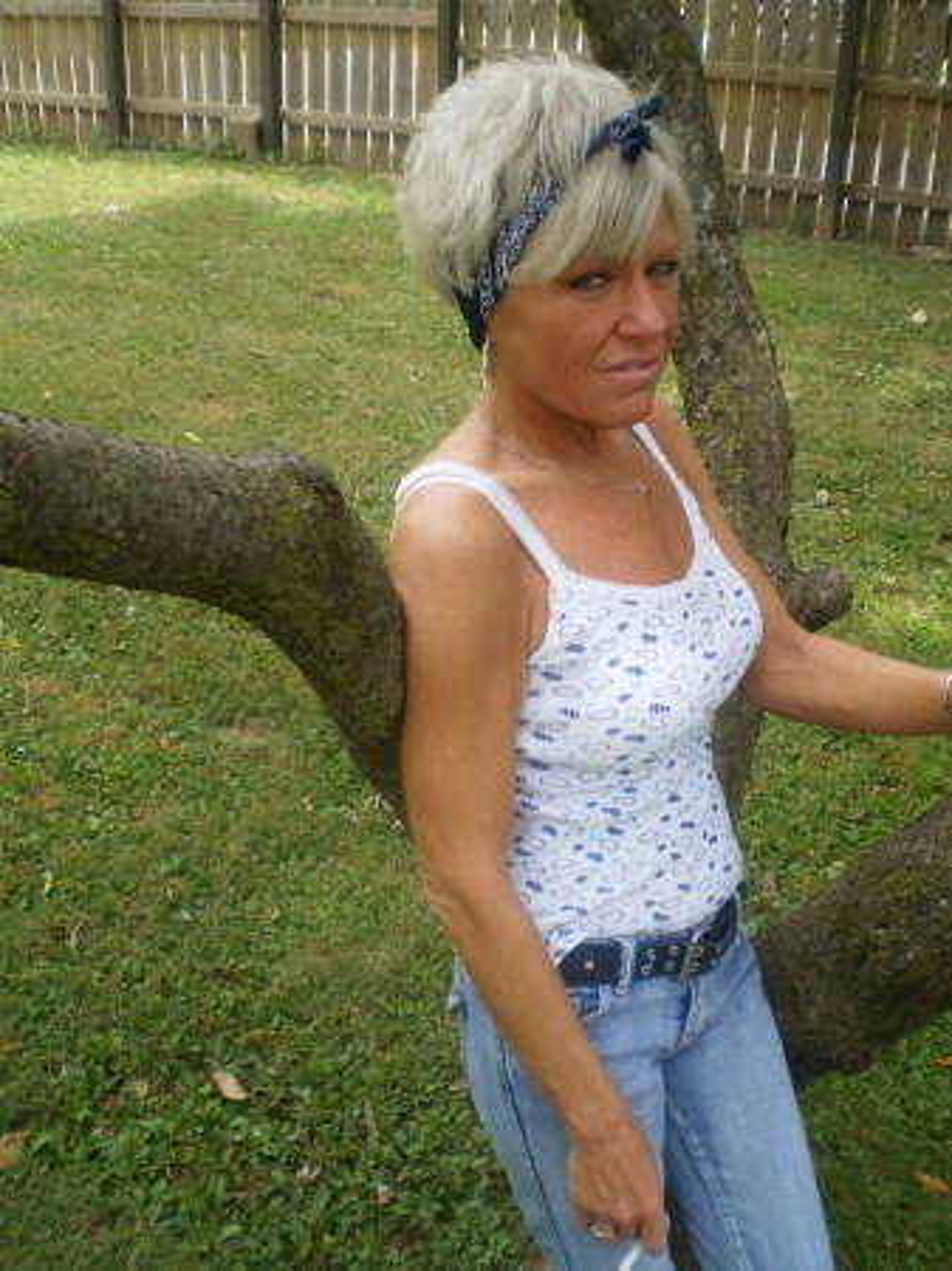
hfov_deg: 39.6
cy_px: 636
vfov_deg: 51.4
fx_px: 1321
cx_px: 476
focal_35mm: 36
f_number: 3.1
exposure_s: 1/200
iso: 64
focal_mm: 6.3
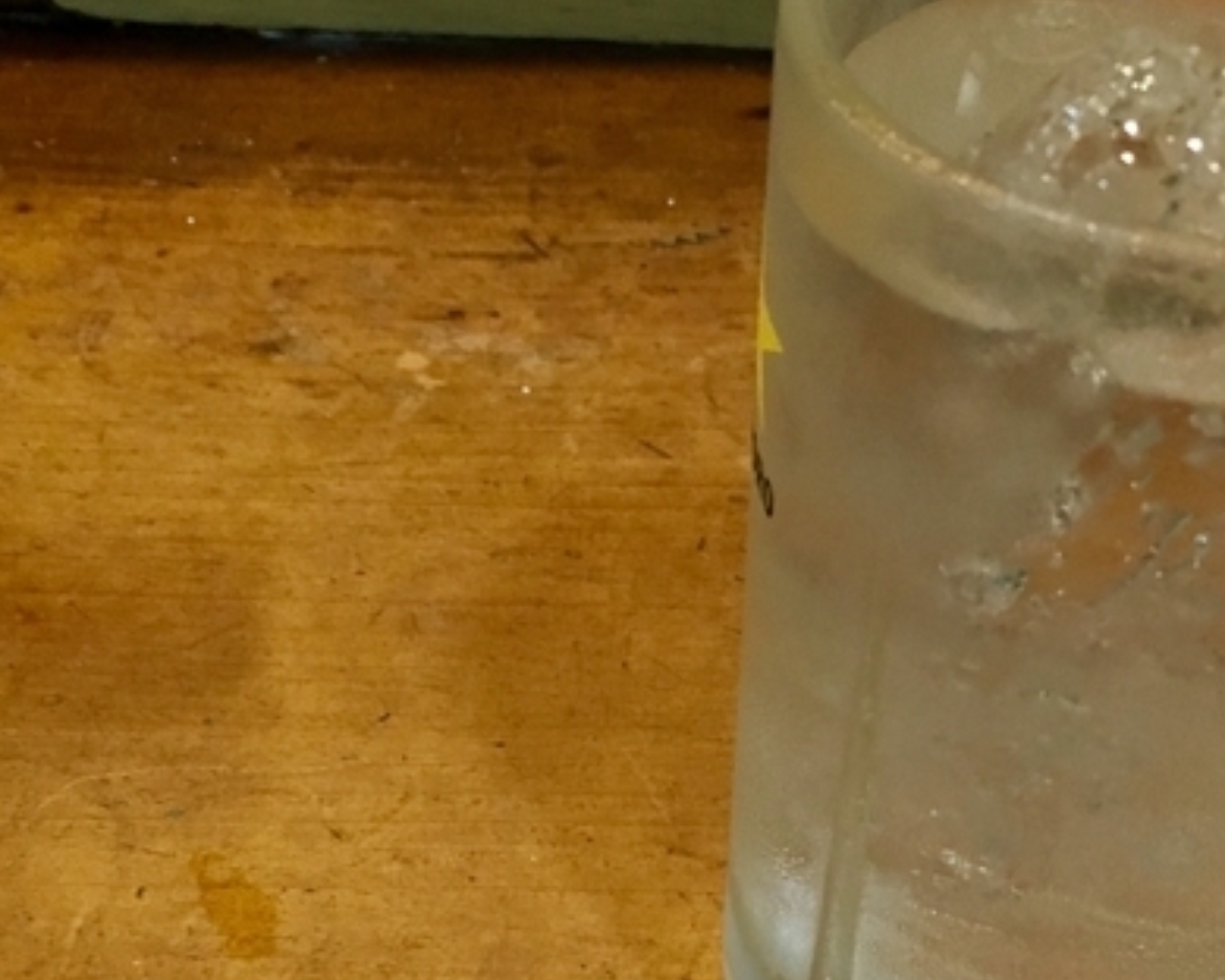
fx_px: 2103
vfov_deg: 25.9
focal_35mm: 58
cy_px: 757
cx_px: 691
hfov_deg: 32.4
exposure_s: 1/20
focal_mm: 4.15
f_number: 2.2
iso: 200
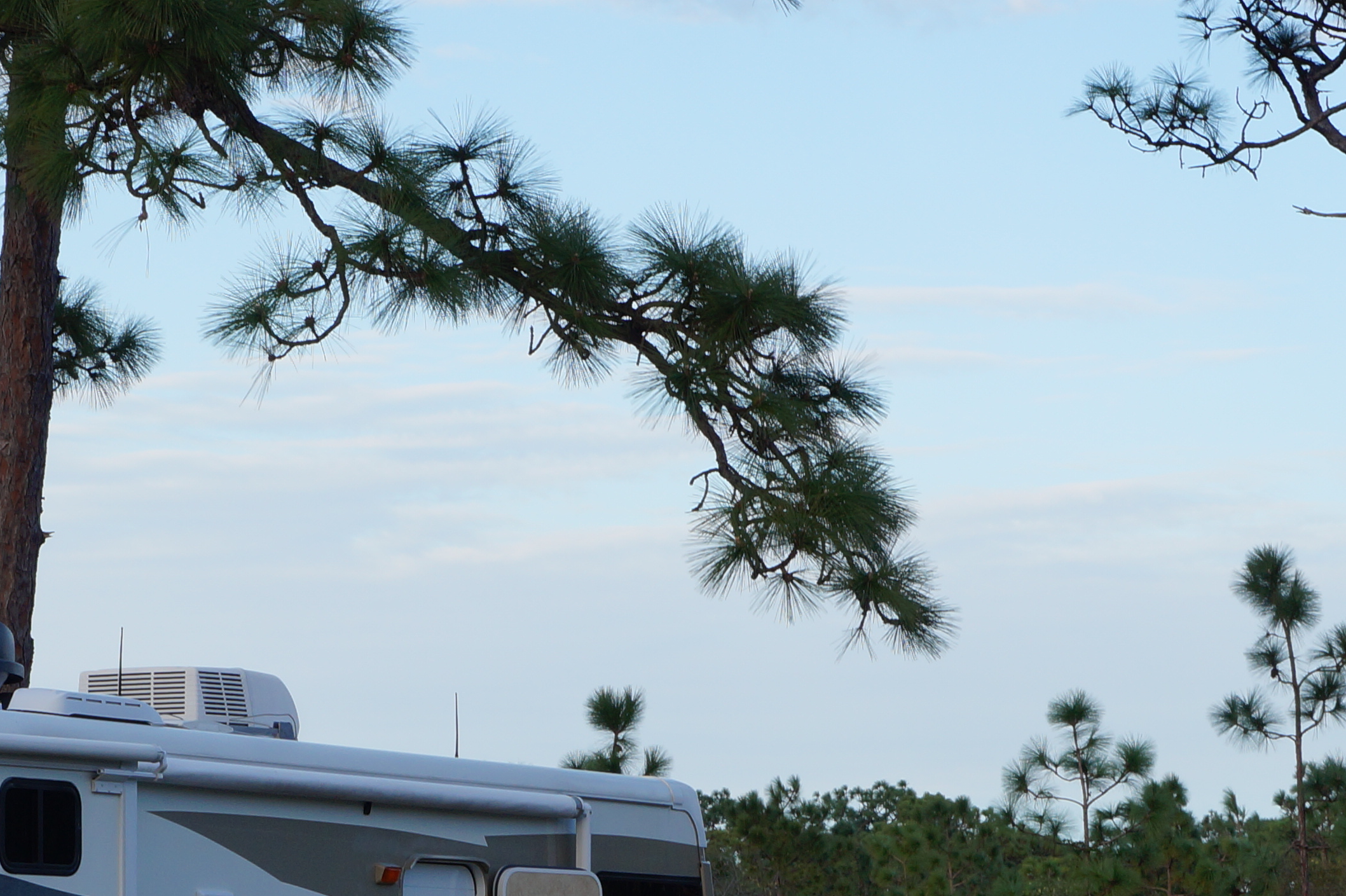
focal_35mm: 135
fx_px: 5055
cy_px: 605
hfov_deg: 15.1
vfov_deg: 10.1
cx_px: 383
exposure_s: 1/80
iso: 100
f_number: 9
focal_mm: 35
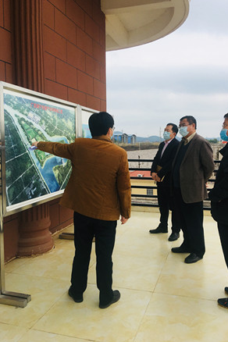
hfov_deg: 42.3
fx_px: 294
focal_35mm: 31
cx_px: 125
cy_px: 171
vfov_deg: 60.3
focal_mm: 4.15
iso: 25
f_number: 2.2
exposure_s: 1/641
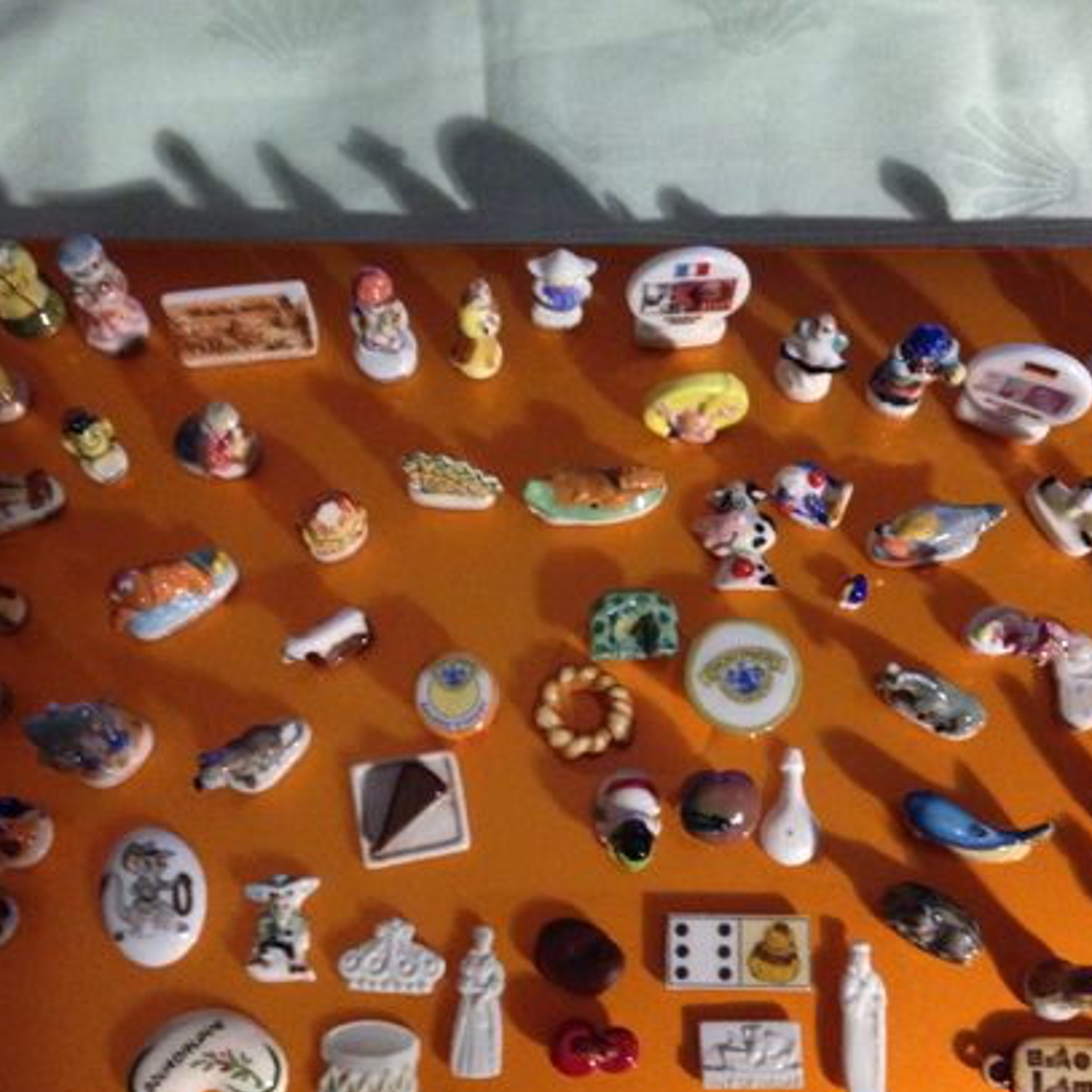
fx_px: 1535
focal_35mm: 43
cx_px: 563
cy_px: 577
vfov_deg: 39.2
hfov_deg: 39.2
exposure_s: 1/15
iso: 500
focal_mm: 4.12
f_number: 2.4
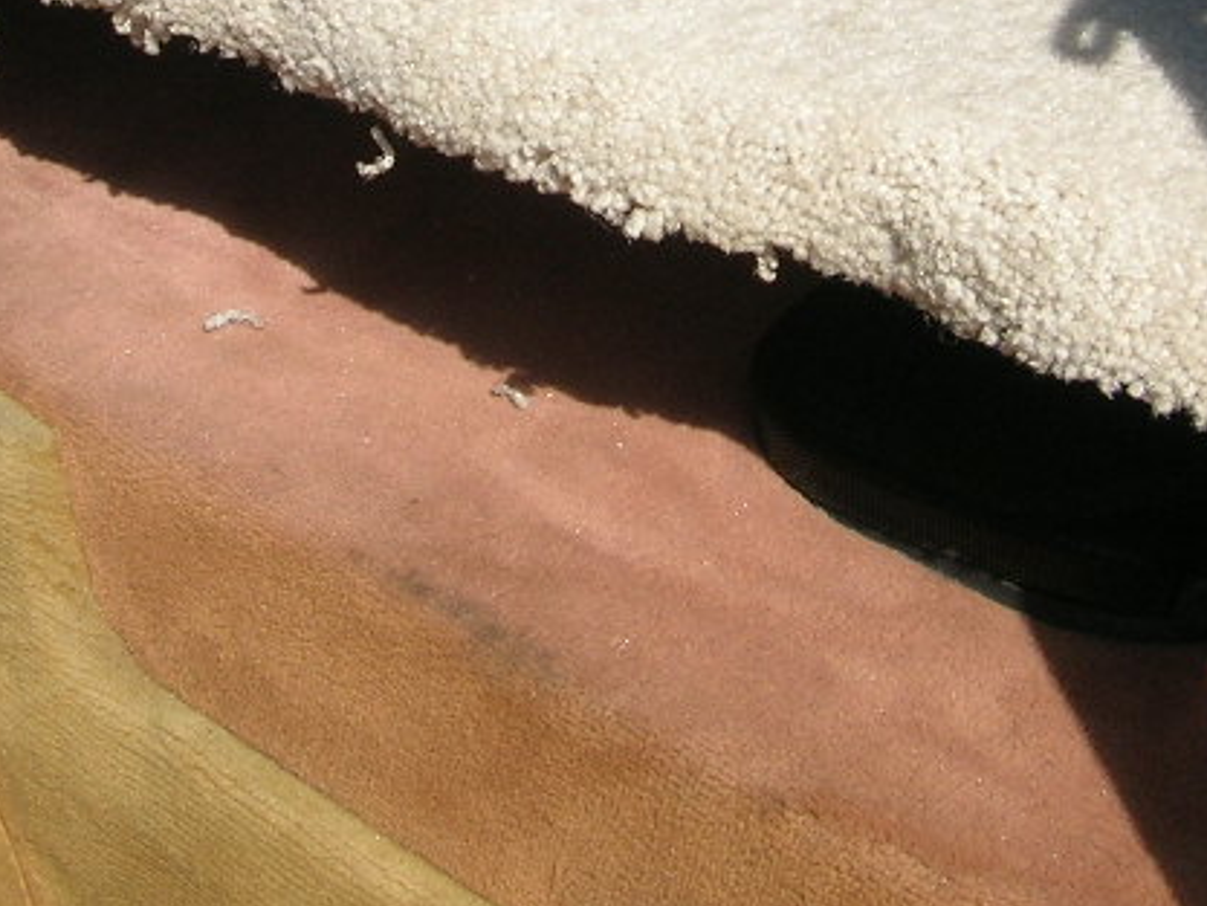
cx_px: 677
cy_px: -84
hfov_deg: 22.7
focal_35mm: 86
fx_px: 3000
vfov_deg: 16.7
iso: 50
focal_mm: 5.8
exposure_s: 1/355
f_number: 4.9
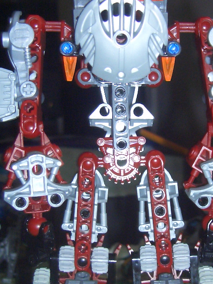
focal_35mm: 77
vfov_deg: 25.3
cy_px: 159
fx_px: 632
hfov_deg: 19.1
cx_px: 129
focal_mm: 8
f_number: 2.8
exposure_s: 1/60
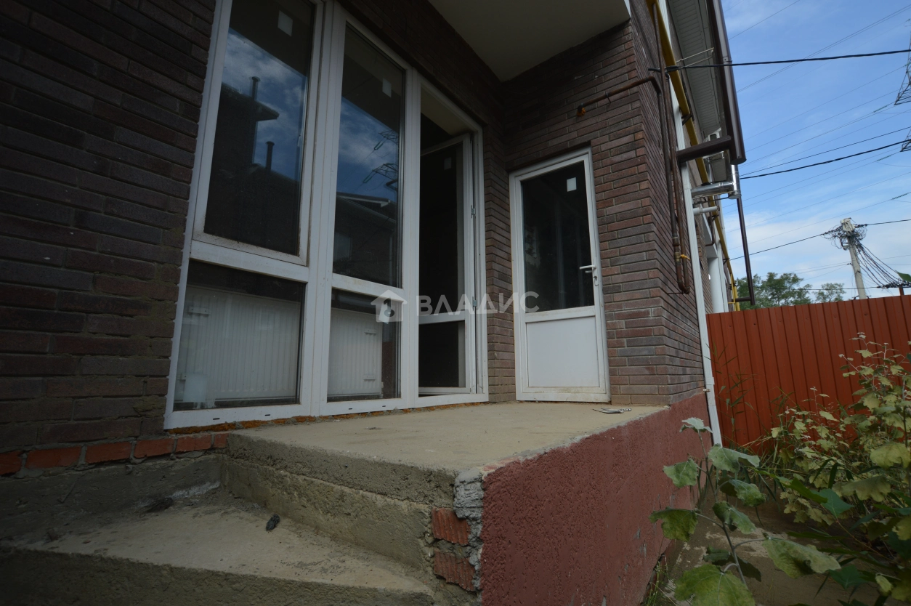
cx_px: 456
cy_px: 303
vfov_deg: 77.2
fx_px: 379
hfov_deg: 100.4
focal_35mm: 15
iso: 100
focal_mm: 10
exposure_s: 1/200
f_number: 7.1
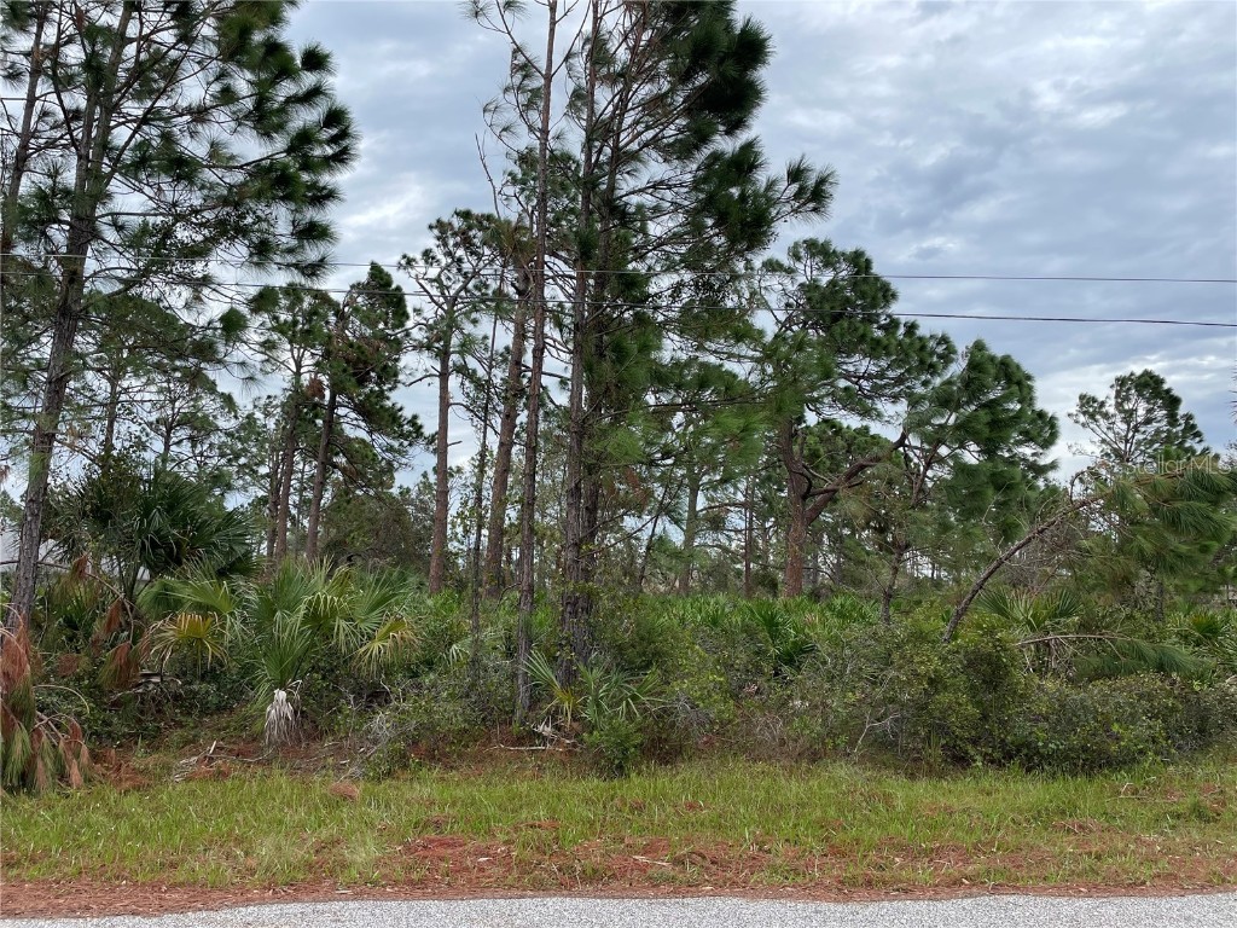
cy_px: 464
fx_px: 929
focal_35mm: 26
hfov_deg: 67.3
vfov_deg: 53.1
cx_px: 618
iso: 32
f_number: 1.6
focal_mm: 4.2
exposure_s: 1/1453
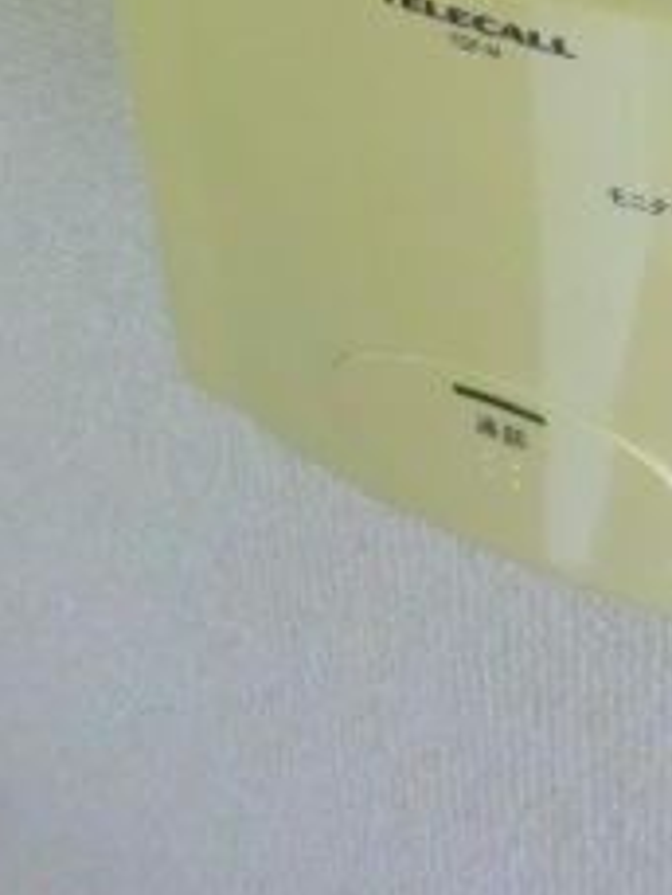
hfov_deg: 21.4
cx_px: 613
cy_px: -192
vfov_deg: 25.8
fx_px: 1733
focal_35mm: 67
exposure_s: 1/60
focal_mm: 4.3
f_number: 3.2
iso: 640
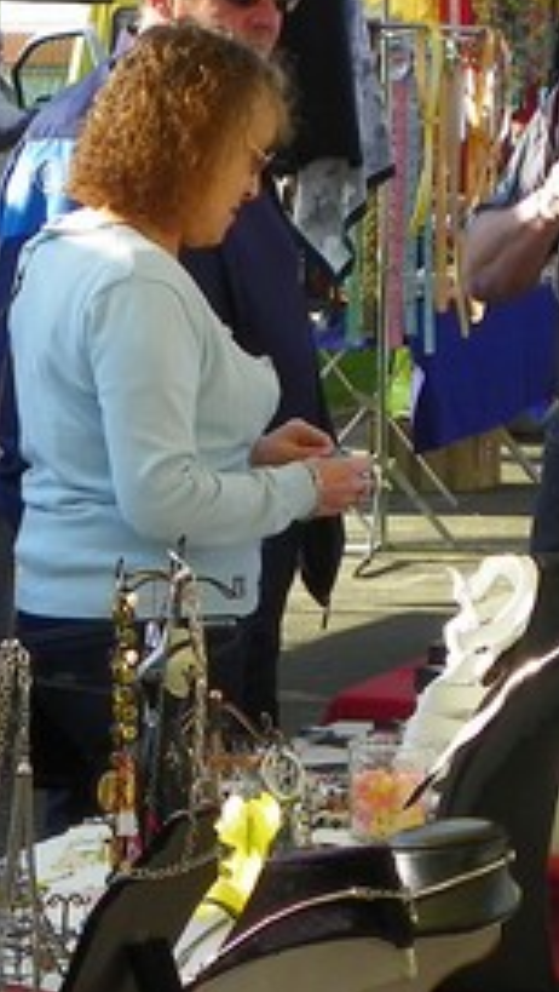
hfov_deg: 7.3
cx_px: 18
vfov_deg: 13.0
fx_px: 4365
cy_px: 538
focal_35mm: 166
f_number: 4
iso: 64
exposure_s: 1/125
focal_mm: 9.2
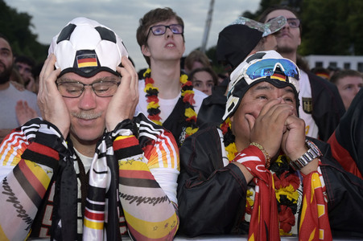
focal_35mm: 58
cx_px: 182
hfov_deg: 34.5
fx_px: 584
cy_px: 120
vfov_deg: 23.3
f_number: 5.6
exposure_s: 1/200
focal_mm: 58
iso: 1600
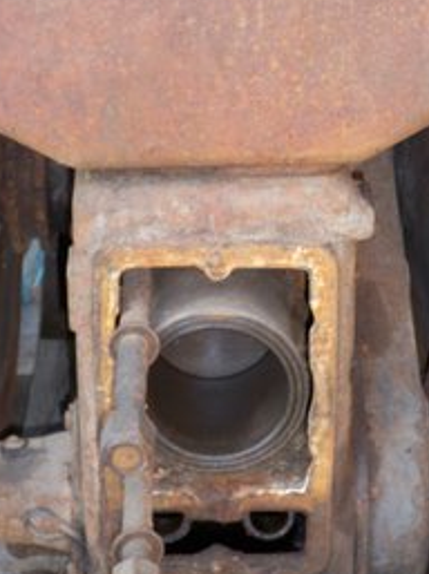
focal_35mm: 106
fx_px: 1756
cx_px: 264
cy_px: 232
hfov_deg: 13.9
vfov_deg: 18.6
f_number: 4.5
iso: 200
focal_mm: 12.1
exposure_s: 1/80
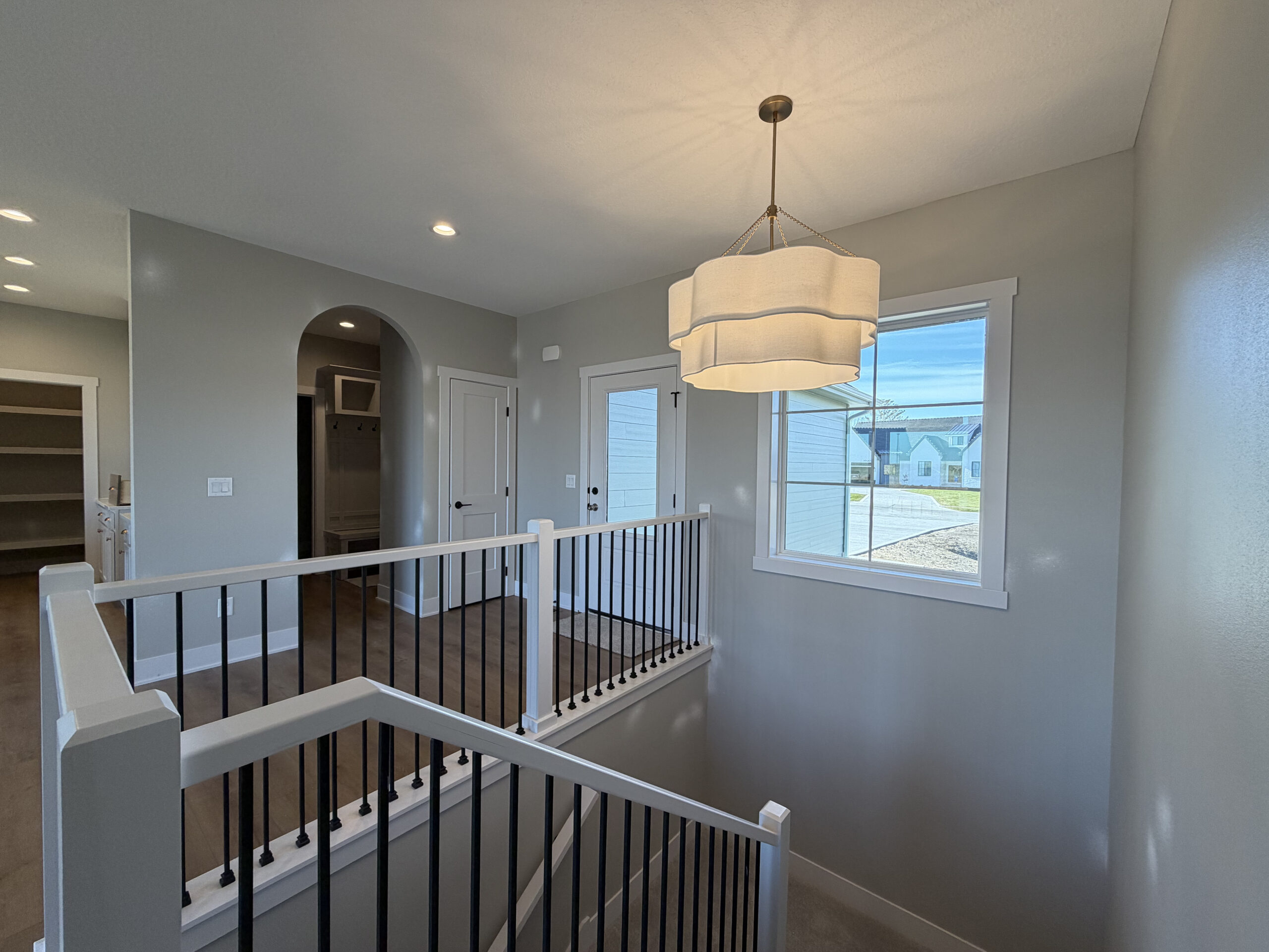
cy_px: 476
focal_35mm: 14
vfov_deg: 85.7
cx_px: 634
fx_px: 513
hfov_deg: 102.1
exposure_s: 1/120
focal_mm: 2.22
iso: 100
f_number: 2.2
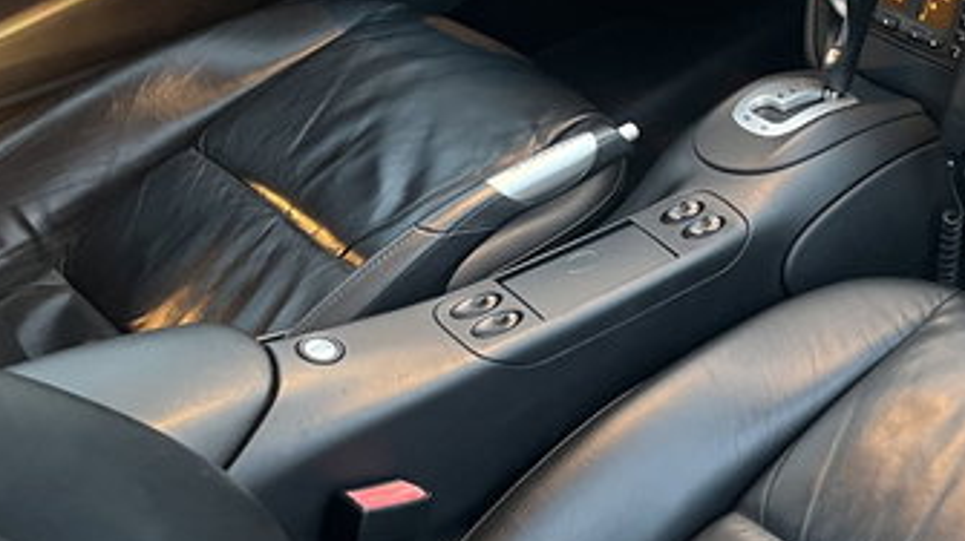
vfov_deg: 18.3
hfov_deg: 30.7
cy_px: 75
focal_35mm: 65
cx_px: 899
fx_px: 1662
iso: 500
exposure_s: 1/26
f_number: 1.6
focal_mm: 5.1
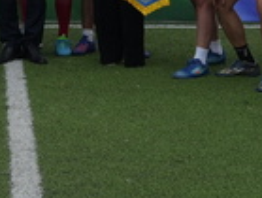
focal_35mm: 161
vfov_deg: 8.8
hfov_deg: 12.1
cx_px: 19
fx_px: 1223
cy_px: -193
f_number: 4
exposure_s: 1/320
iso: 500
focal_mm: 29.2
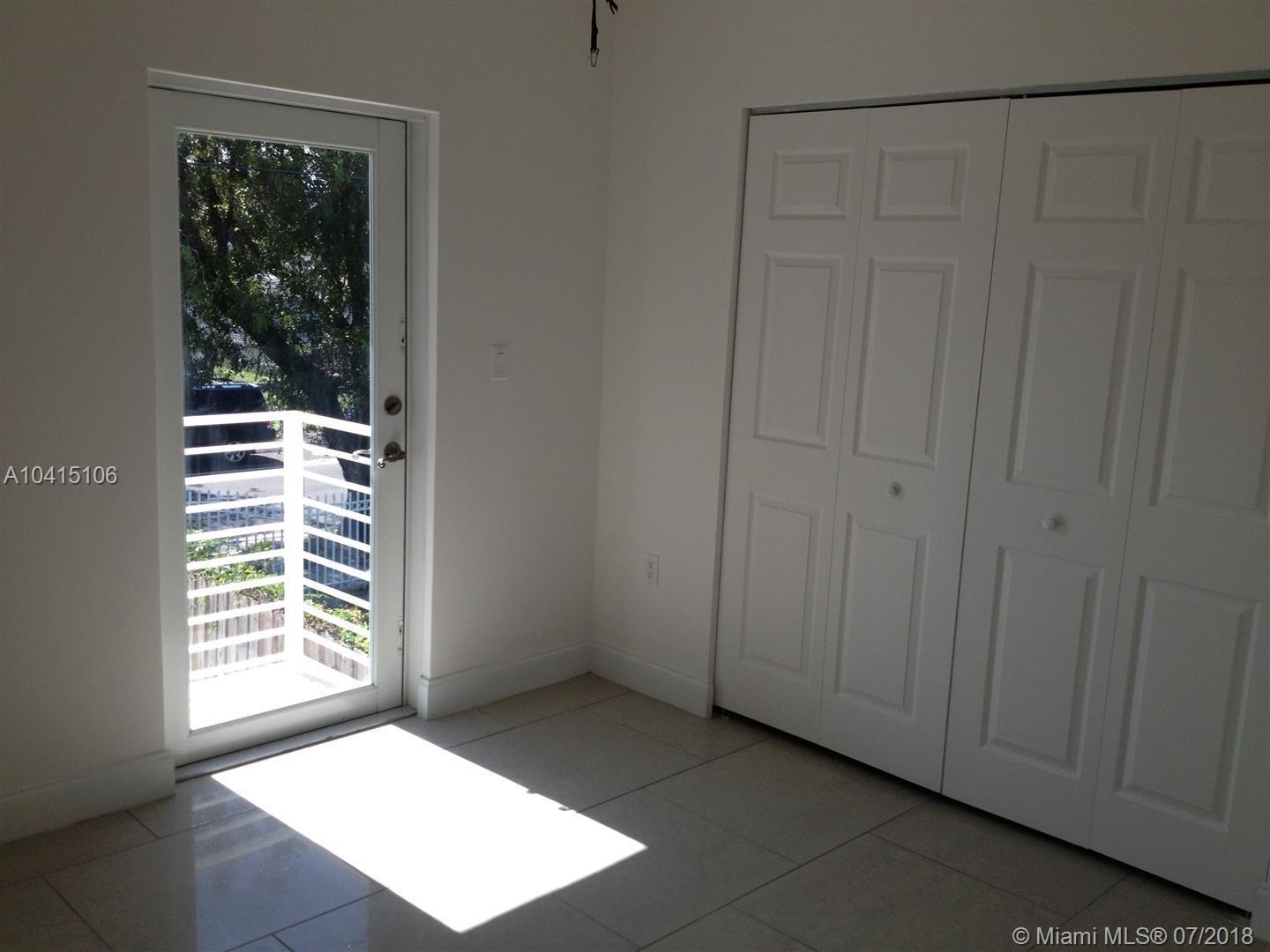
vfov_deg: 40.7
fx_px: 1284
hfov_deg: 52.6
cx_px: 635
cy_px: 476
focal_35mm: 35
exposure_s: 1/681
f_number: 2.4
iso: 64
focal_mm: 4.28
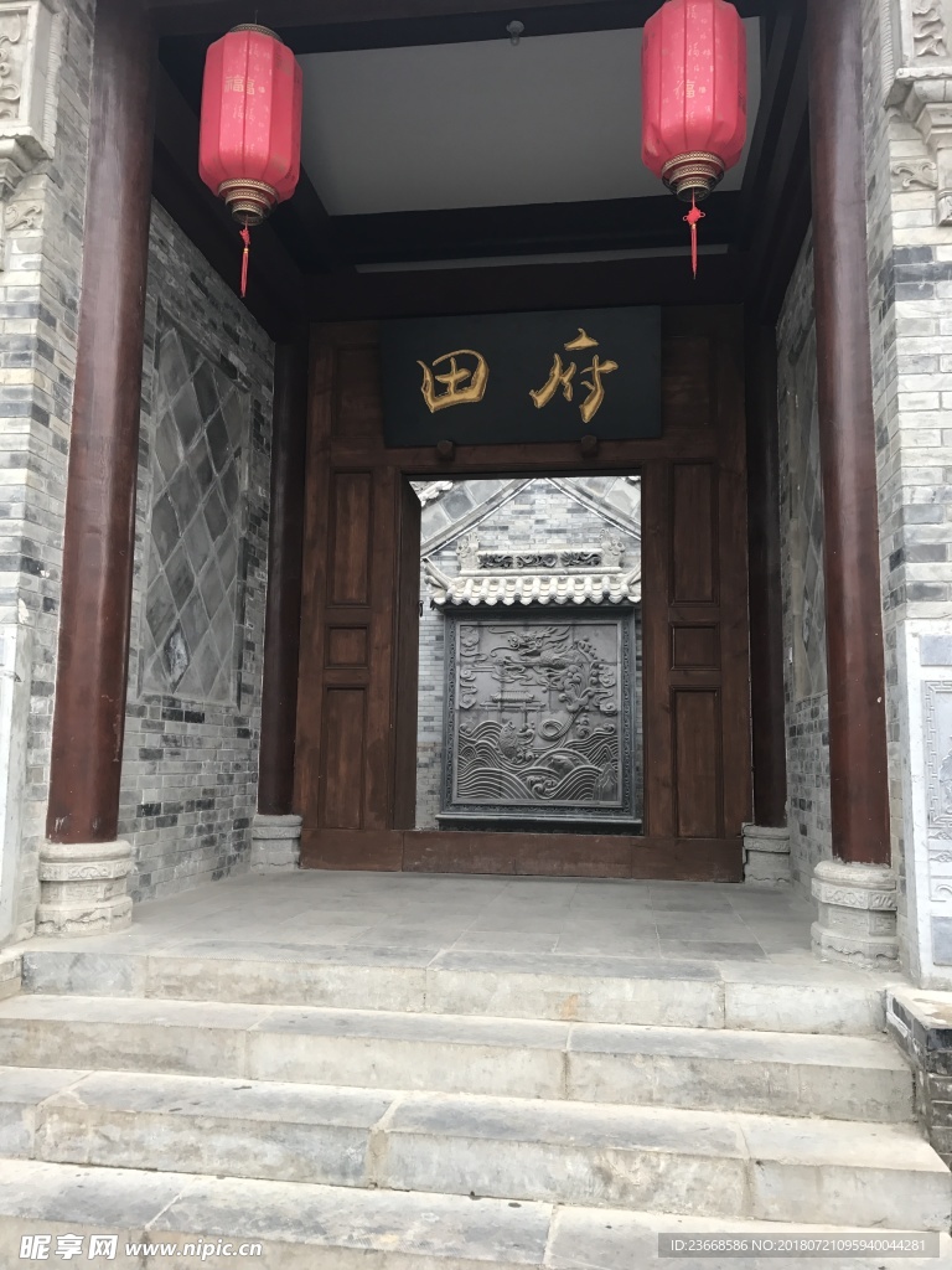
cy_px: 635
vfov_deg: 63.4
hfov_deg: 49.7
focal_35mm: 28
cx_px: 476
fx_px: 1027
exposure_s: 1/100
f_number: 1.8
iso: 25
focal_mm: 3.99
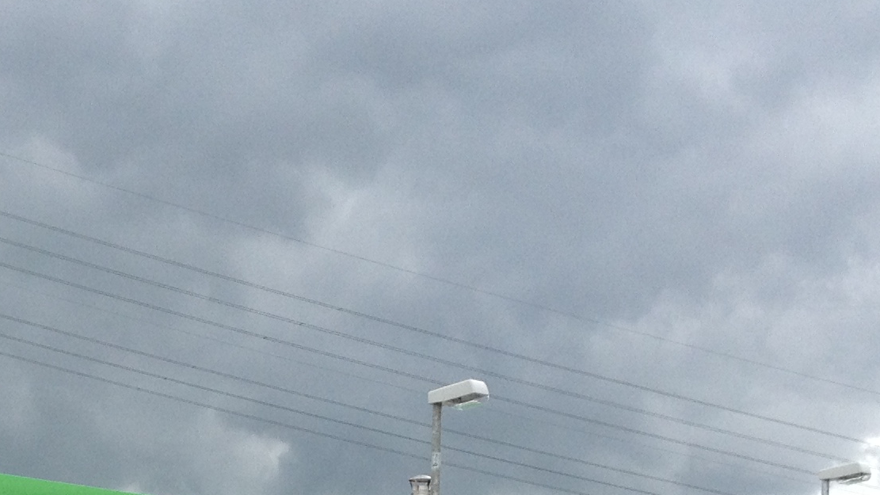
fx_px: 2613
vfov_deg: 10.2
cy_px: 888
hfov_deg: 18.8
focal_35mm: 112
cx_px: 90
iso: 50
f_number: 2.4
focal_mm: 4.28
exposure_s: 1/986
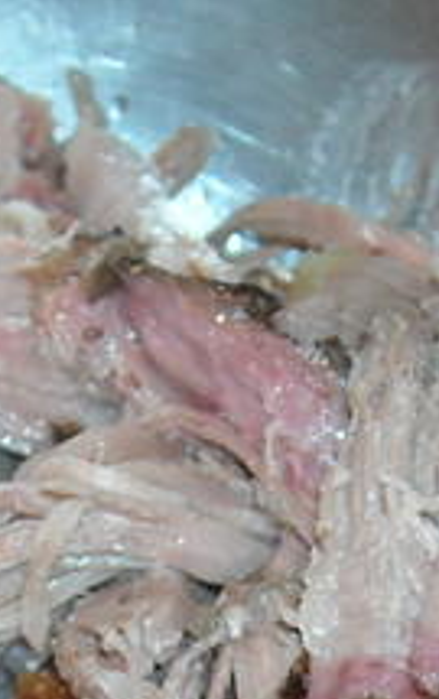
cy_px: 860
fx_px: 2957
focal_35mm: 155
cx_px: 137
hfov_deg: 8.5
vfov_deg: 13.1
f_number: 2.8
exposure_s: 1/60
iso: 200
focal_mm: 5.7
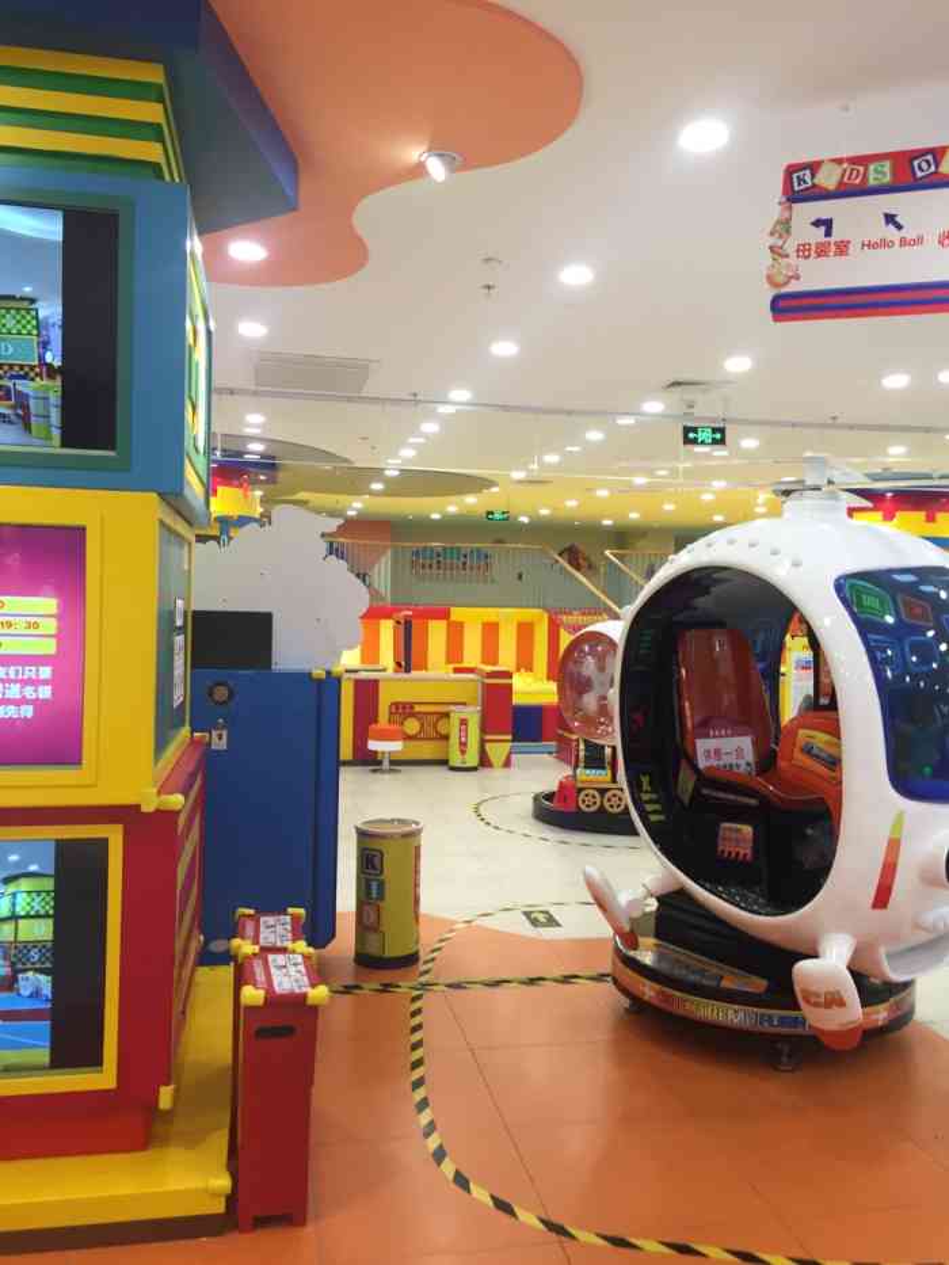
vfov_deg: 61.7
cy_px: 632
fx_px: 1060
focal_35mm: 29
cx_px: 474
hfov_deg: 48.2
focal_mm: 4.15
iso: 40
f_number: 2.2
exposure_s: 1/30
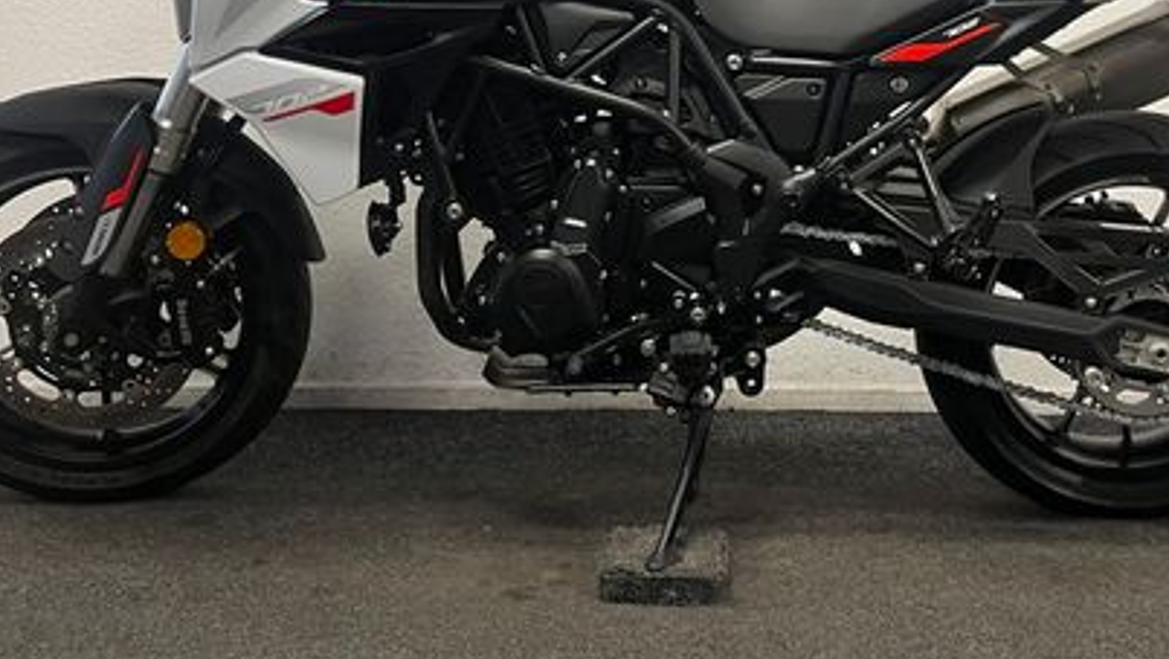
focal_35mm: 45
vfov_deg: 25.8
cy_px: 73
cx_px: 711
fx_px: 1395
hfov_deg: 45.2
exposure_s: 1/50
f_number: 1.6
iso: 80
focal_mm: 5.1
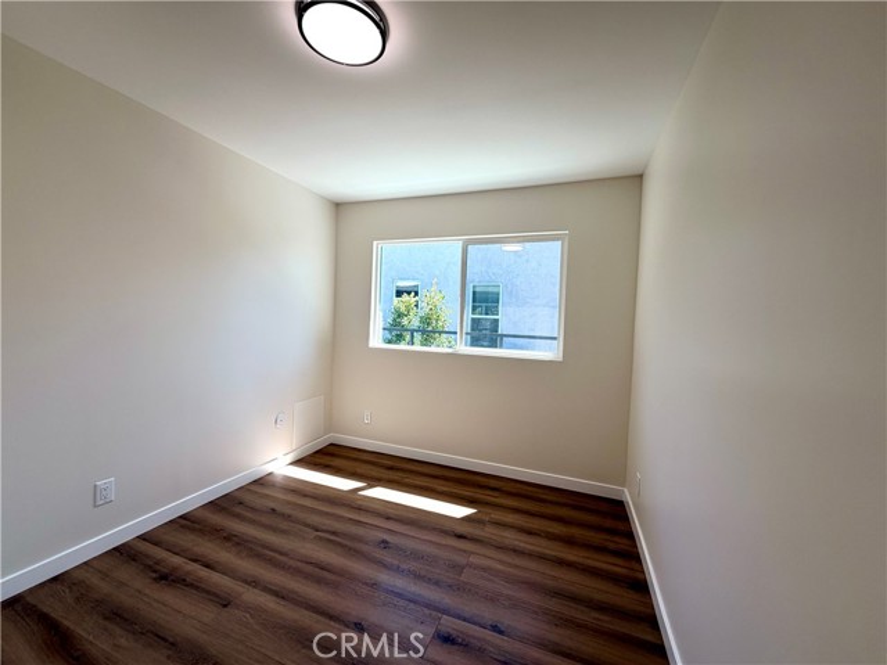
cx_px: 444
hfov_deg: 102.1
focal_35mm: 14
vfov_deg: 85.7
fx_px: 359
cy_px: 332
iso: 32
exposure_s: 1/120
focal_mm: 2.22
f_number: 2.2
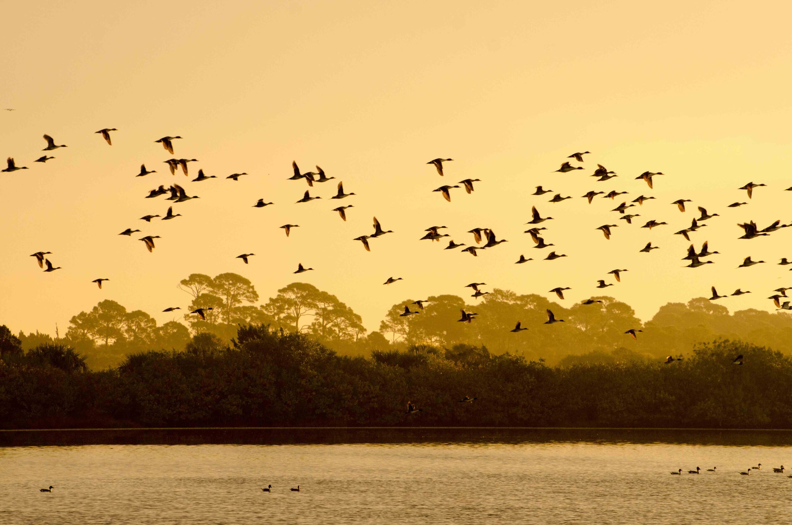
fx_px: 5928
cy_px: 262
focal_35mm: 270
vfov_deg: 5.1
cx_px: 396
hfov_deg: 7.6
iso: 400
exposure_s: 1/640
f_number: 8
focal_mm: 180
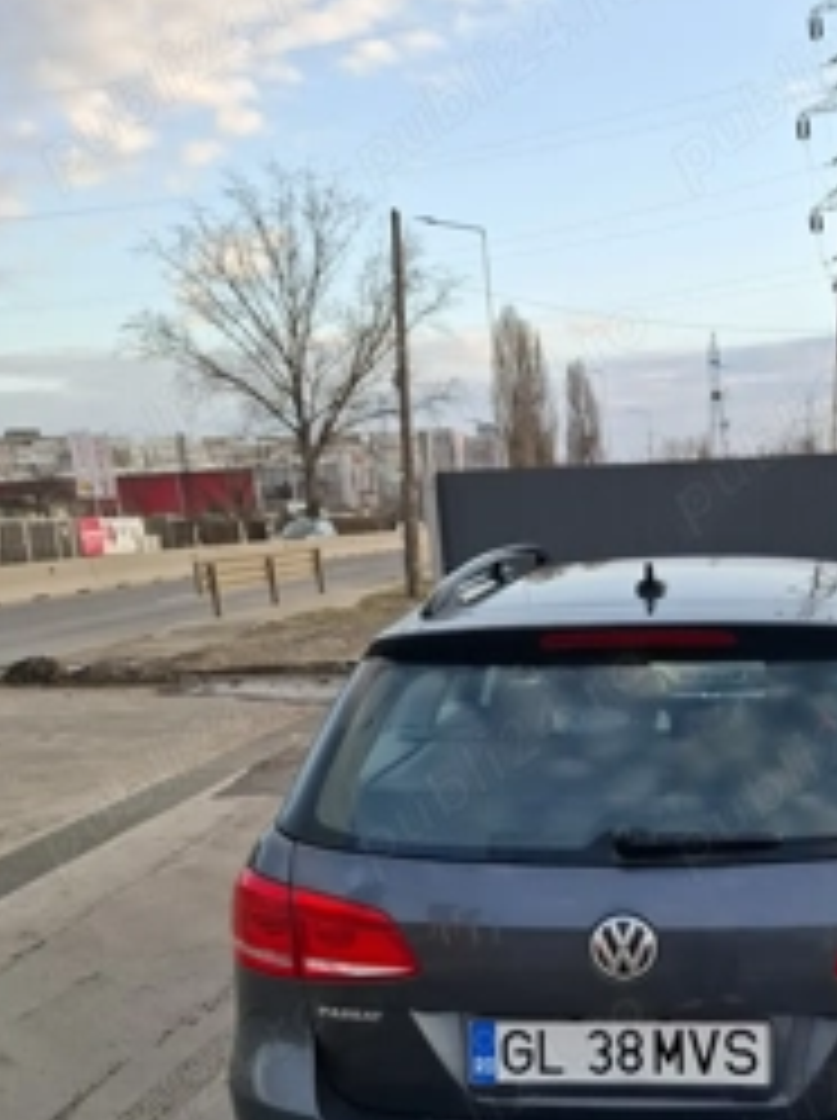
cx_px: 657
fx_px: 1196
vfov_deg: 48.4
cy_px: 832
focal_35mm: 37
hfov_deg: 37.3
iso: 50
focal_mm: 5.54
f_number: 1.8
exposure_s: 1/307
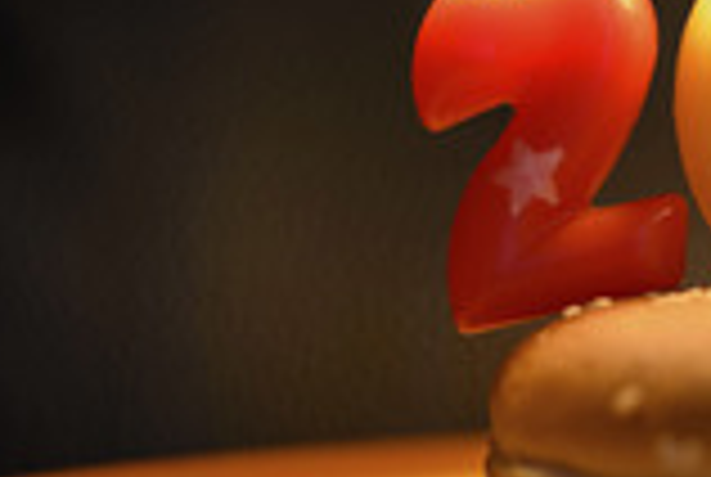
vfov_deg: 4.6
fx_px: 5897
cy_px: 288
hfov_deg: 6.8
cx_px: 965
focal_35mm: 298
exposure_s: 1/2.5
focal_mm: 105
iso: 100
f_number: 3.3
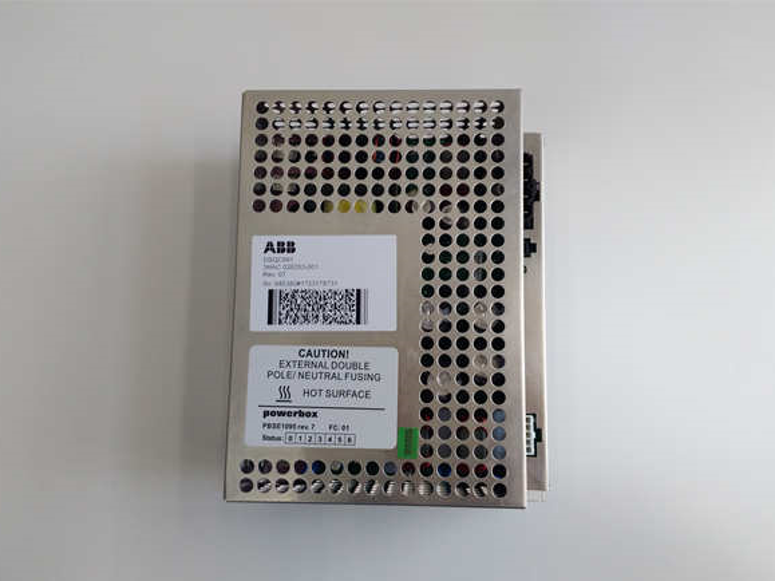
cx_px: 392
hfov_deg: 63.5
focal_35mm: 28
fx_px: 627
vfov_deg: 49.7
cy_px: 300
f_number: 2
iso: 152
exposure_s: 1/33
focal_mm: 3.79
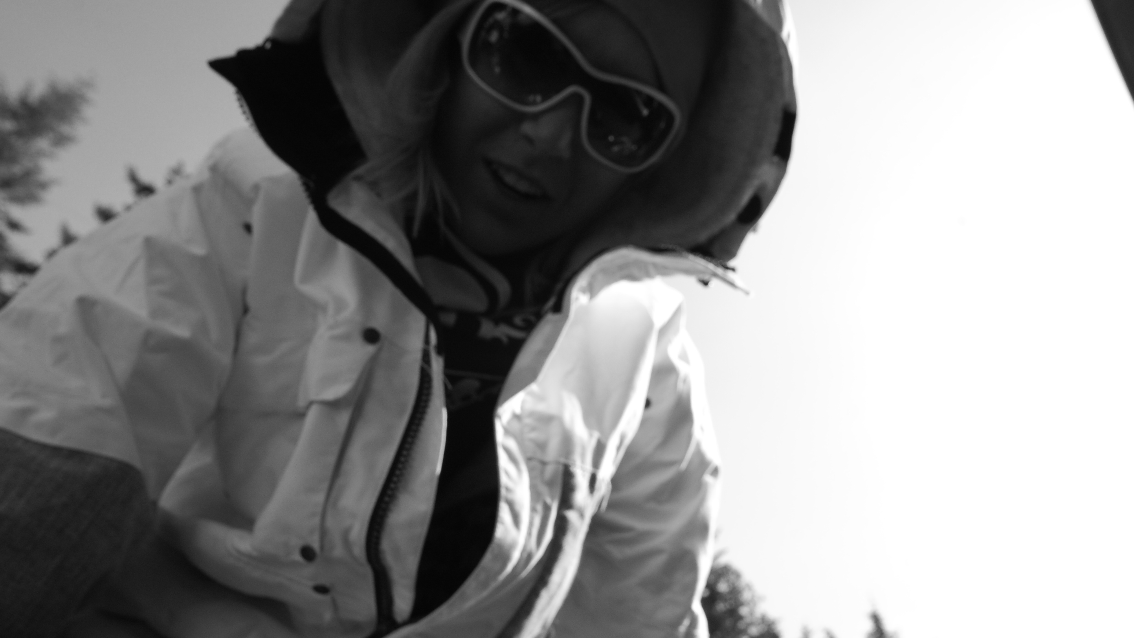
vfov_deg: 46.7
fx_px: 738
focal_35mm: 25
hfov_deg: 75.1
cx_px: 565
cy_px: 353
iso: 400
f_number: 10
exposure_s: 1/400
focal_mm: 15
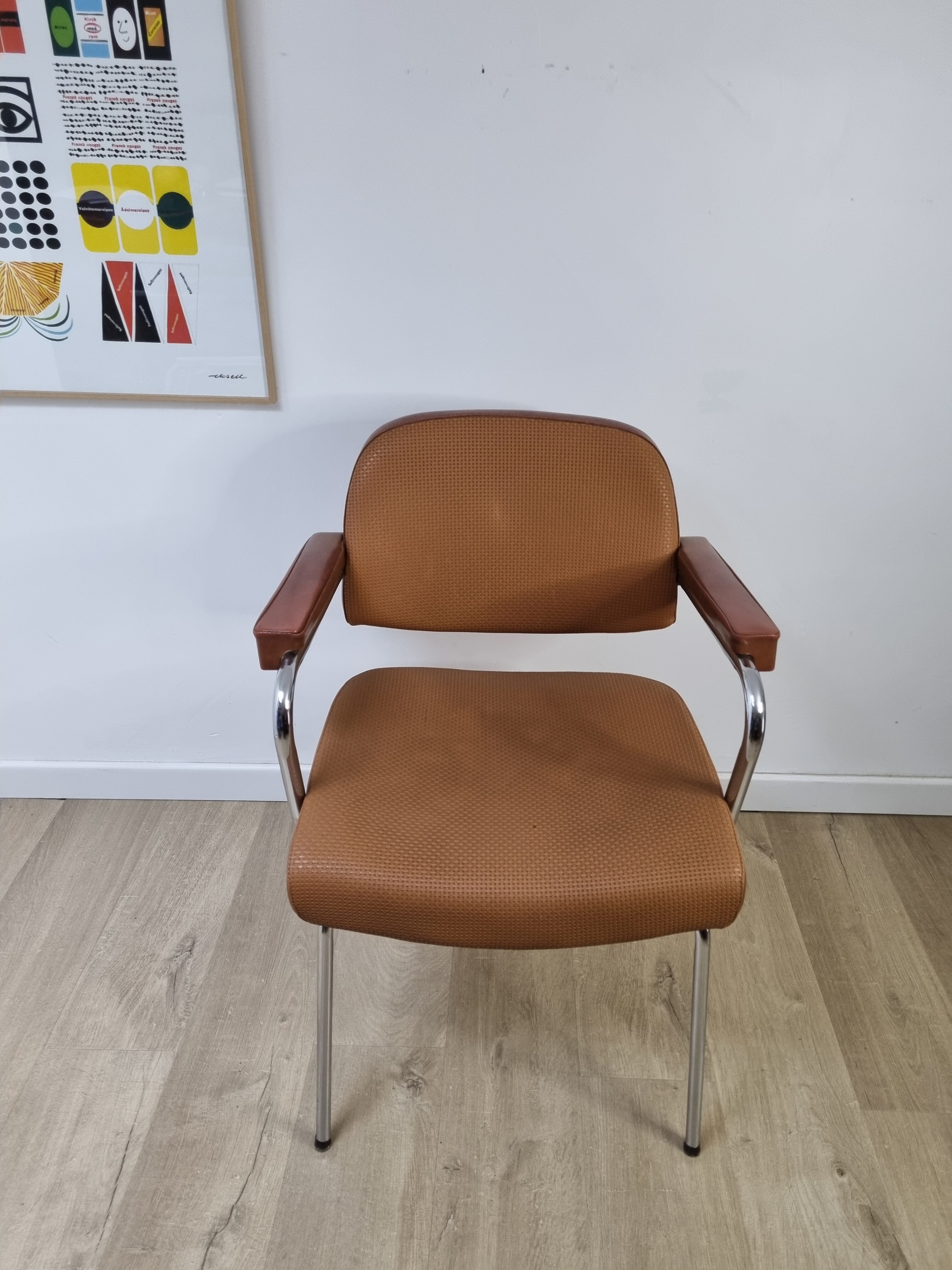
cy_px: 635
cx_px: 476
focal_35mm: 26
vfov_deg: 67.3
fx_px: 953
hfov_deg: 53.1
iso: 200
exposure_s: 1/50
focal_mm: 5.4
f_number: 1.8
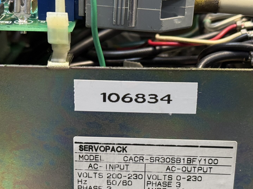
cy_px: 138
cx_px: 138
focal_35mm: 85
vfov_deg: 17.3
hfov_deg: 23.0
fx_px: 621
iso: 250
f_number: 1.78
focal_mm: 6.76
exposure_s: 1/100
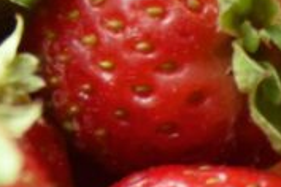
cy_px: -101
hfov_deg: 1.6
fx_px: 10139
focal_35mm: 1299
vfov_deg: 1.1
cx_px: -238
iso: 400
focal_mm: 200
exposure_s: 1/20
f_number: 5.6
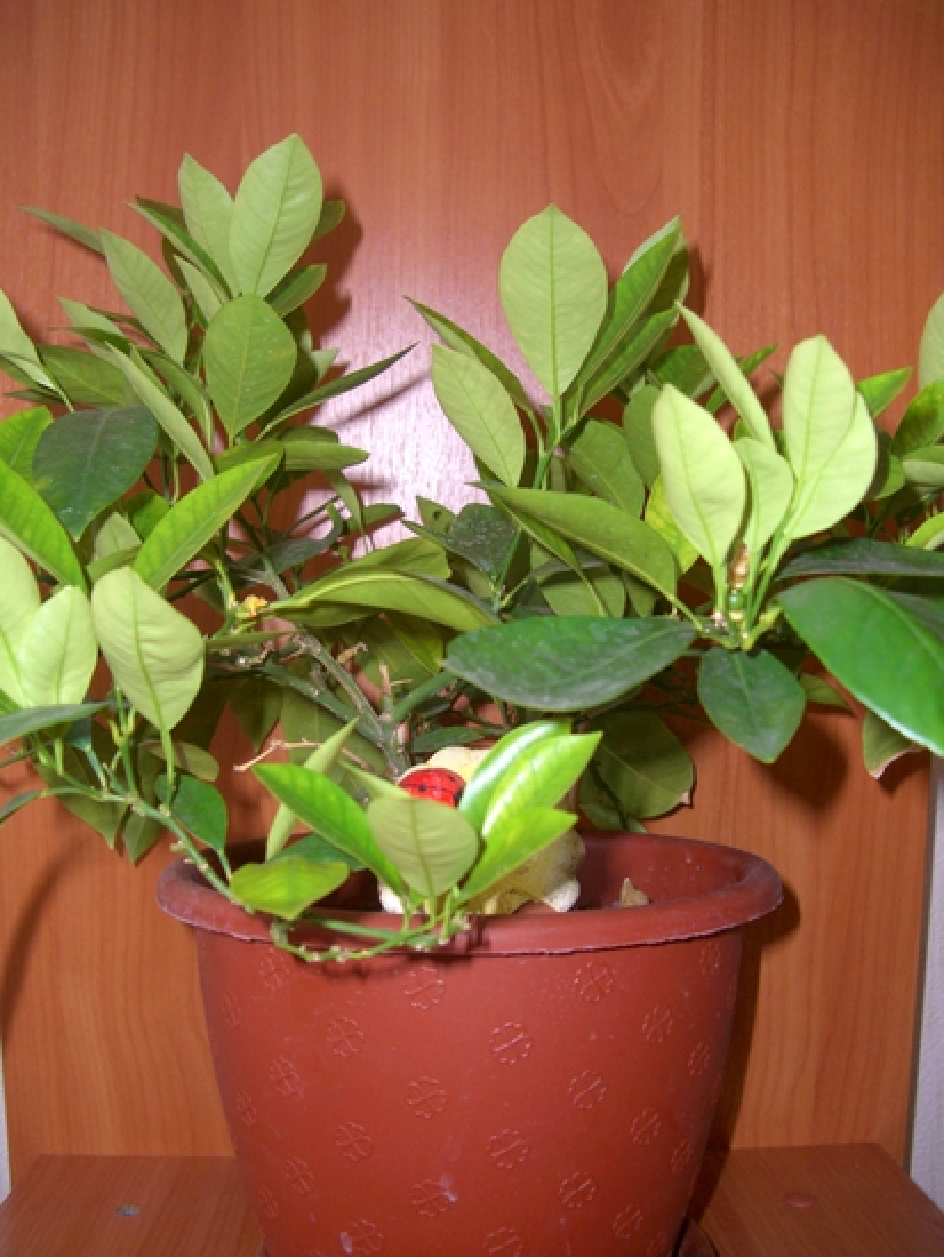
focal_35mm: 38
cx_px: 472
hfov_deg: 37.7
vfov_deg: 49.0
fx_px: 1381
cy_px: 628
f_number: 2.8
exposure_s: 1/60
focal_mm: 7.9
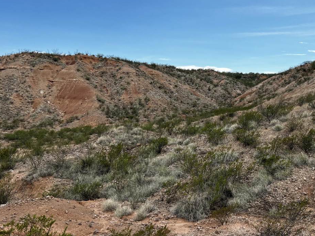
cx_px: 188
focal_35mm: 36
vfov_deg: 39.6
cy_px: 111
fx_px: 328
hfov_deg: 51.0
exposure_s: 1/3165
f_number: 1.5
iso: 50
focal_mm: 5.7
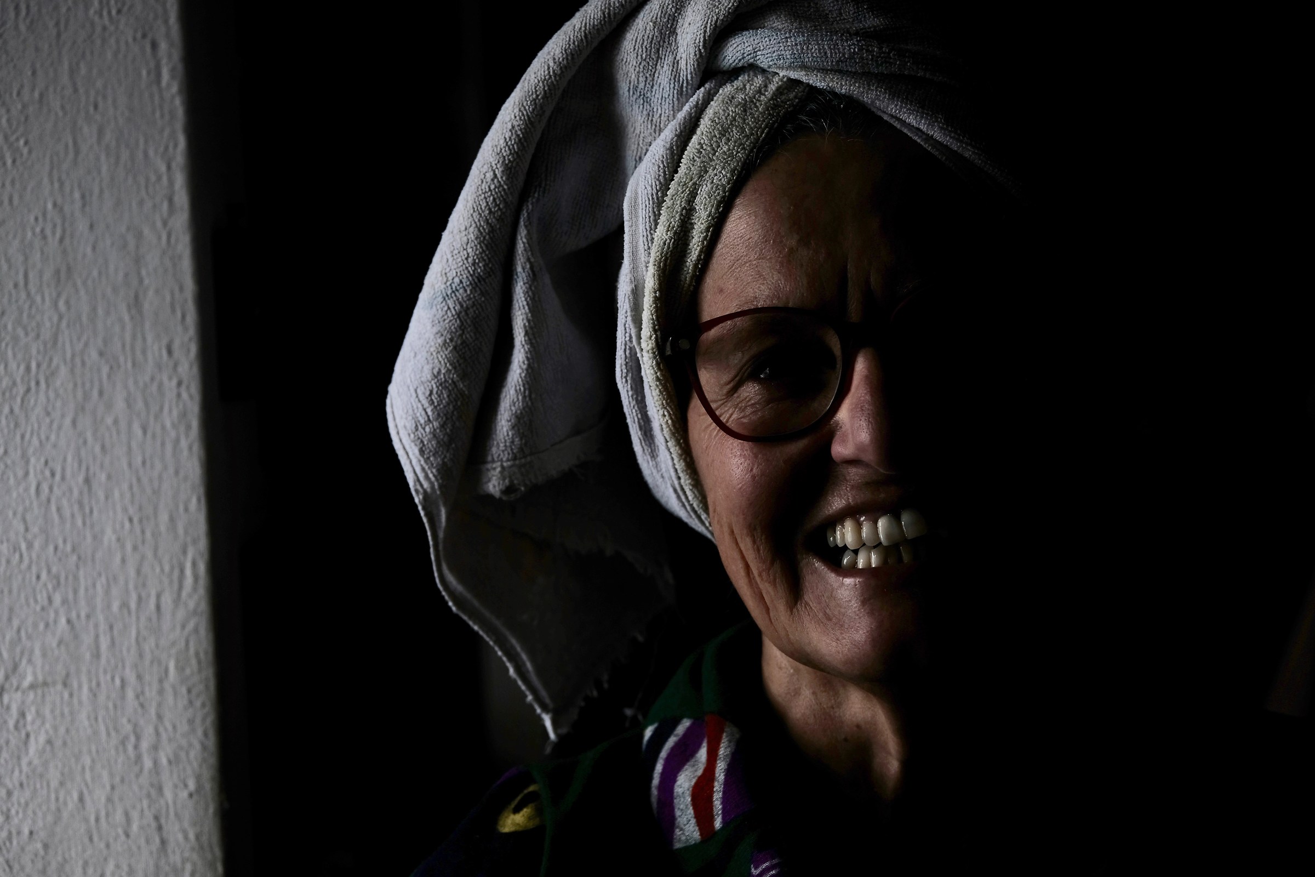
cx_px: 658
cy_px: 438
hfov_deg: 17.5
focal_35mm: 117
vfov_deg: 11.7
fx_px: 4273
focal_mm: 77.9
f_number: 4.5
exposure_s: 1/320
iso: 200
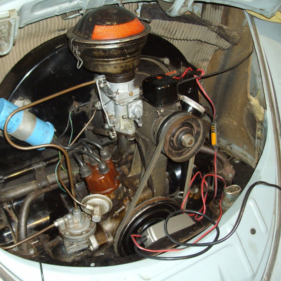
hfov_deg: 39.1
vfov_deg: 39.2
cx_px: 120
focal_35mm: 43
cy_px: 140
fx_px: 395
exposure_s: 1/50
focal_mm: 6
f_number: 2.7
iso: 160
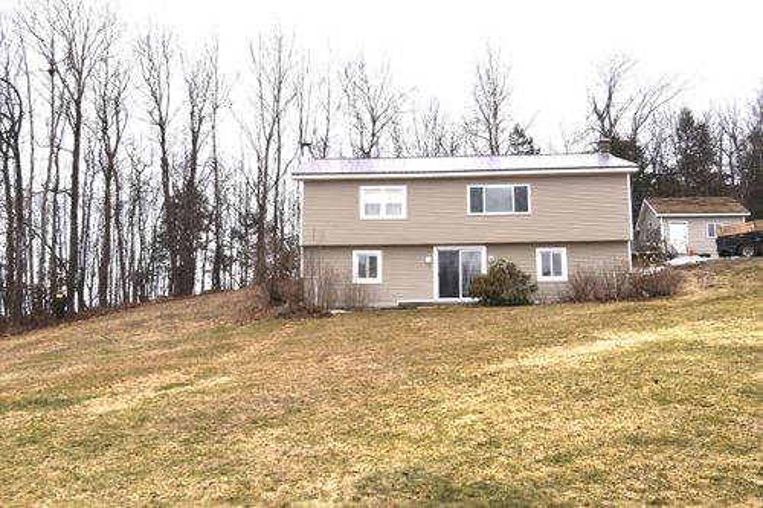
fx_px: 636
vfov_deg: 43.6
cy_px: 254
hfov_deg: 61.9
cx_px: 382
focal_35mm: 30
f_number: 9
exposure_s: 1/320
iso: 200
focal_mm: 20
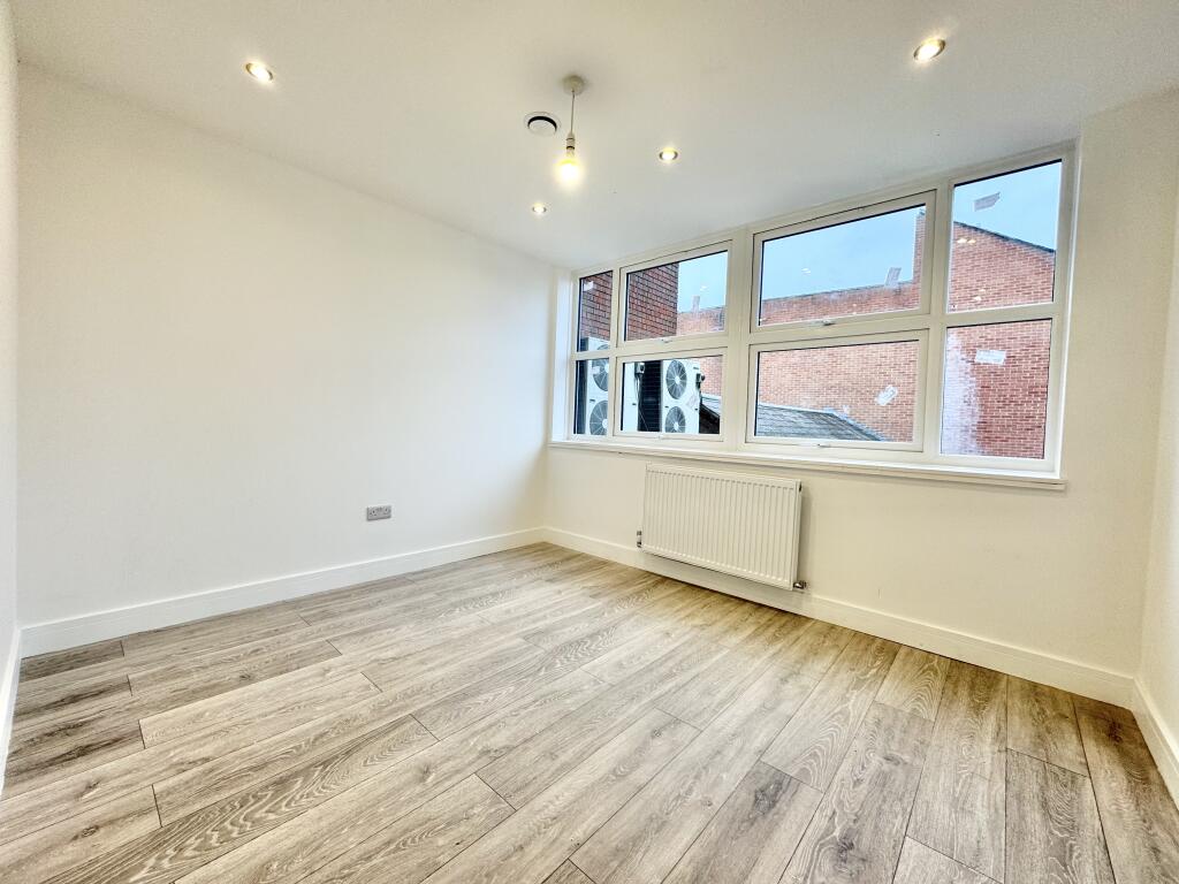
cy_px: 442
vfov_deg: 85.7
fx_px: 477
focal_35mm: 14
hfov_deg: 102.1
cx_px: 590
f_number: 2.2
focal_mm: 2.22
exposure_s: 1/100
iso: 50
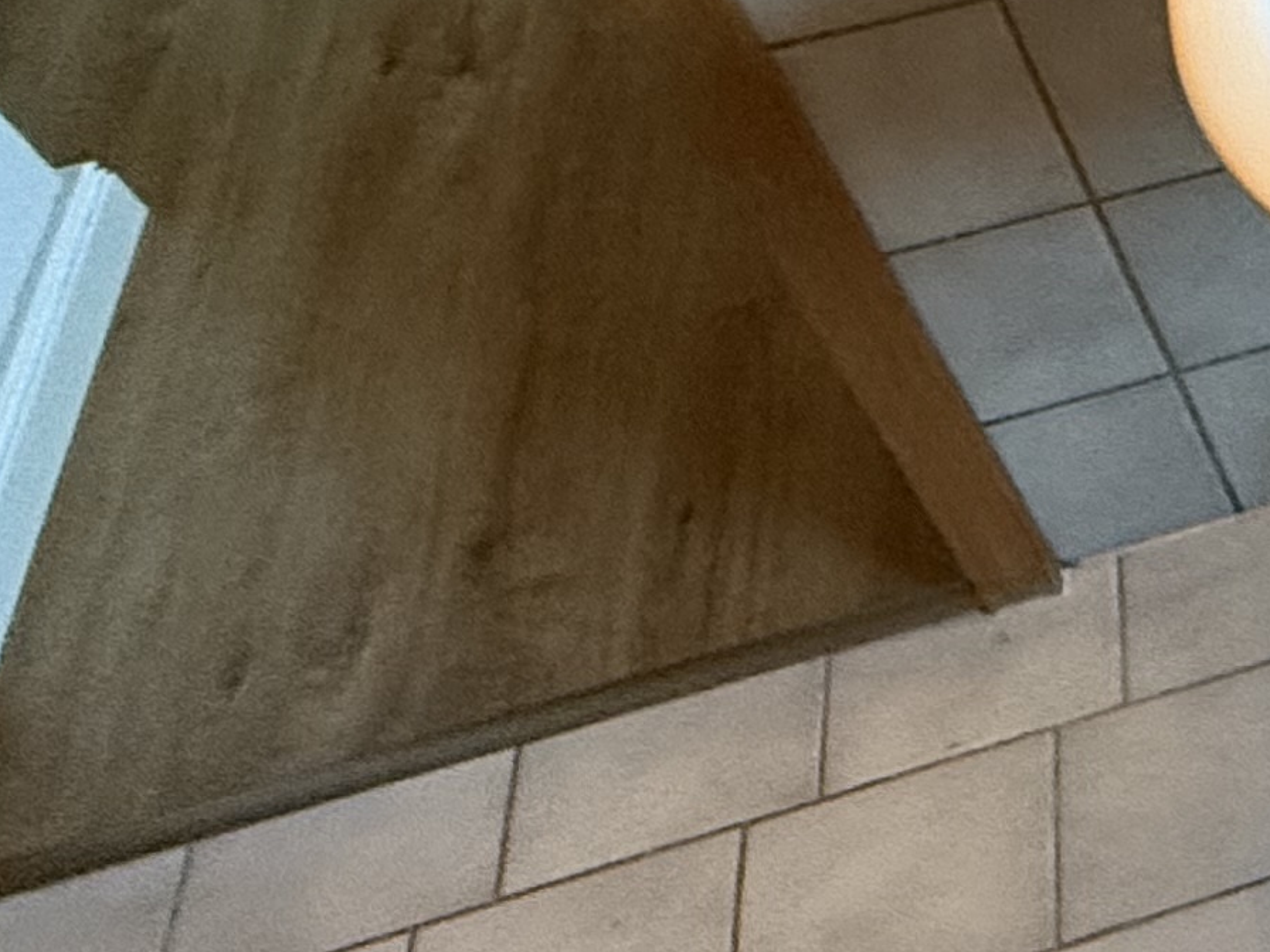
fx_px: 2311
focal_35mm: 63
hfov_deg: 22.9
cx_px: 2050
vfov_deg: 20.9
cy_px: -326
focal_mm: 2.22
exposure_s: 1/50
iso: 400
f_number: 2.2
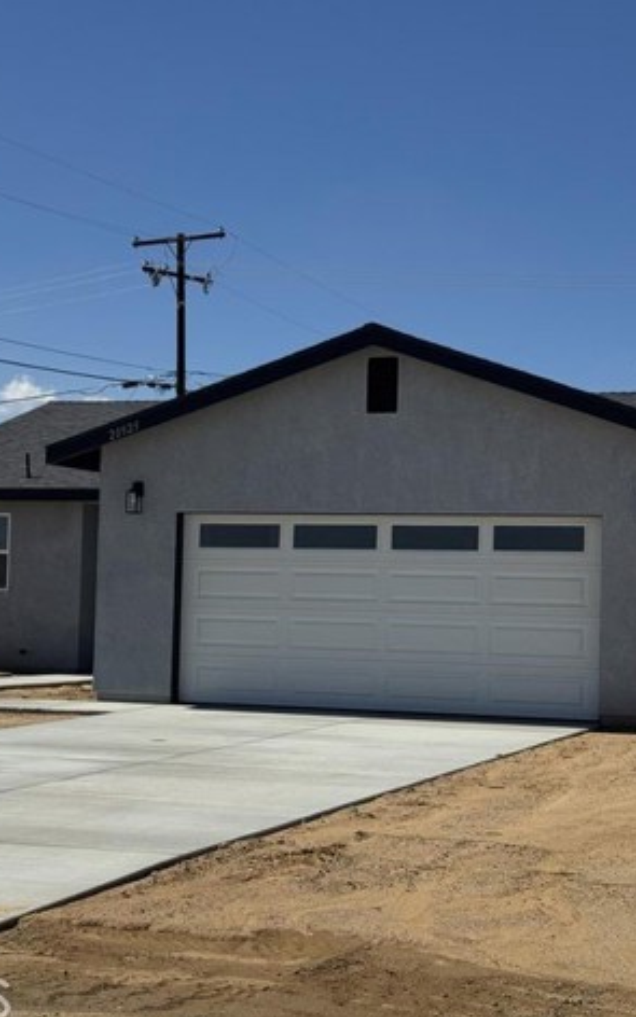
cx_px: 347
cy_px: 513
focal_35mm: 69
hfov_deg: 18.9
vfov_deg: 29.8
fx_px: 1914
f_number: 1.78
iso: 64
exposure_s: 1/9009
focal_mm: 6.76
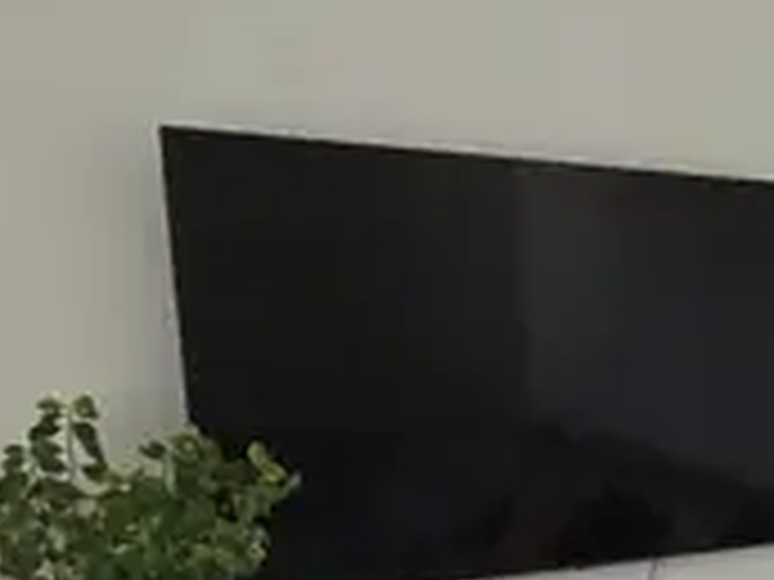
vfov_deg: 20.4
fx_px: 1520
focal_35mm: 68
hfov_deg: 21.6
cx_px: 1287
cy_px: 668
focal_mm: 2.2
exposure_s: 1/60
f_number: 2.2
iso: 160
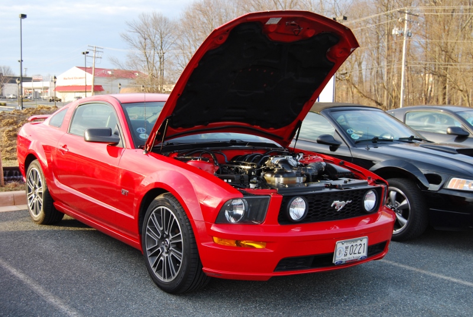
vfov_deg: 30.0
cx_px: 236
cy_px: 158
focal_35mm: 45
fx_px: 592
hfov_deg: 43.5
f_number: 5.6
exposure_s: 1/125
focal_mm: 30
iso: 200
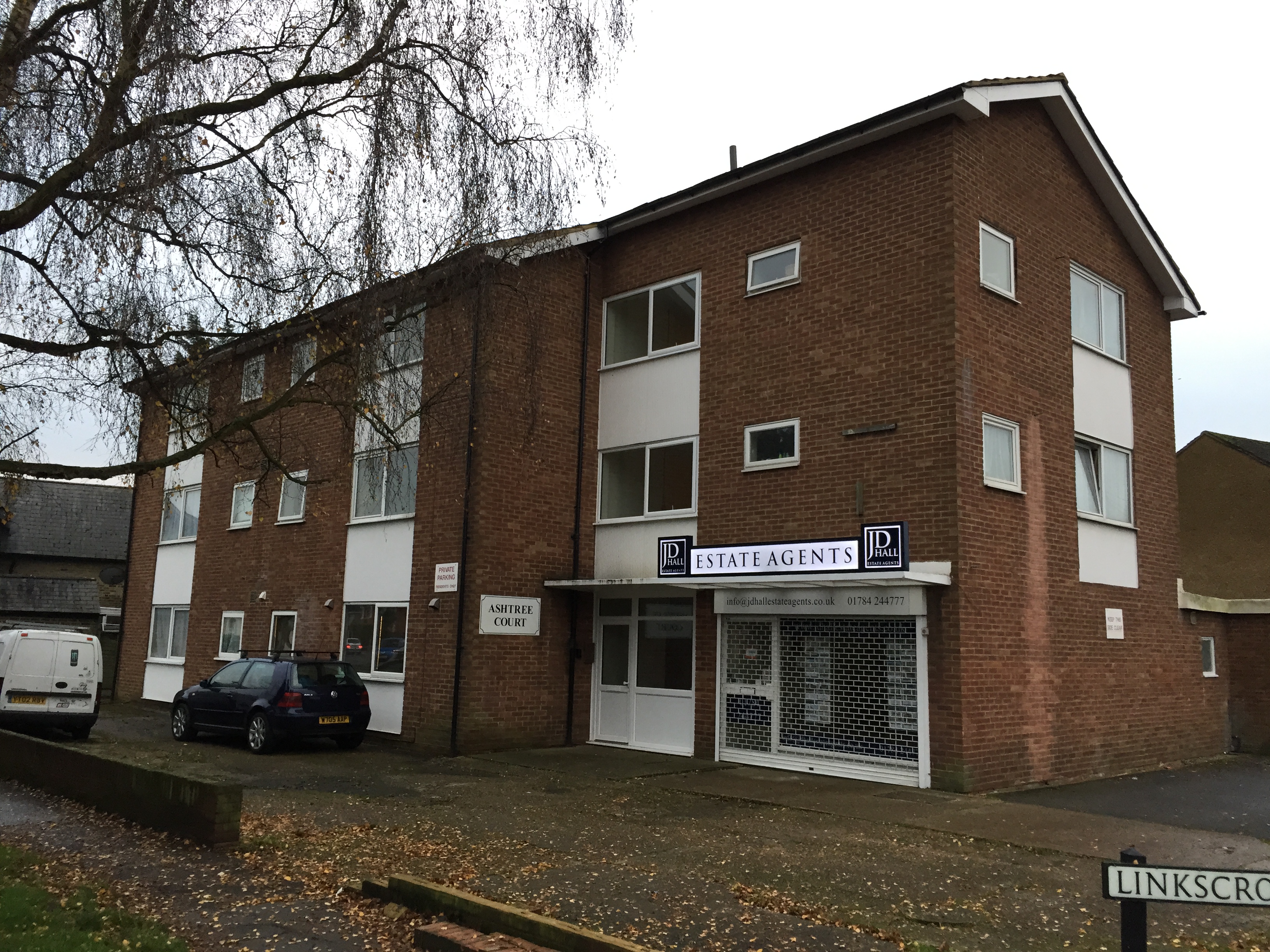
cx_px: 635
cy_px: 476
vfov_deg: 48.2
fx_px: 1064
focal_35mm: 29
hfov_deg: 61.7
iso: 40
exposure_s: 1/30
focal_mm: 4.15
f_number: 2.2
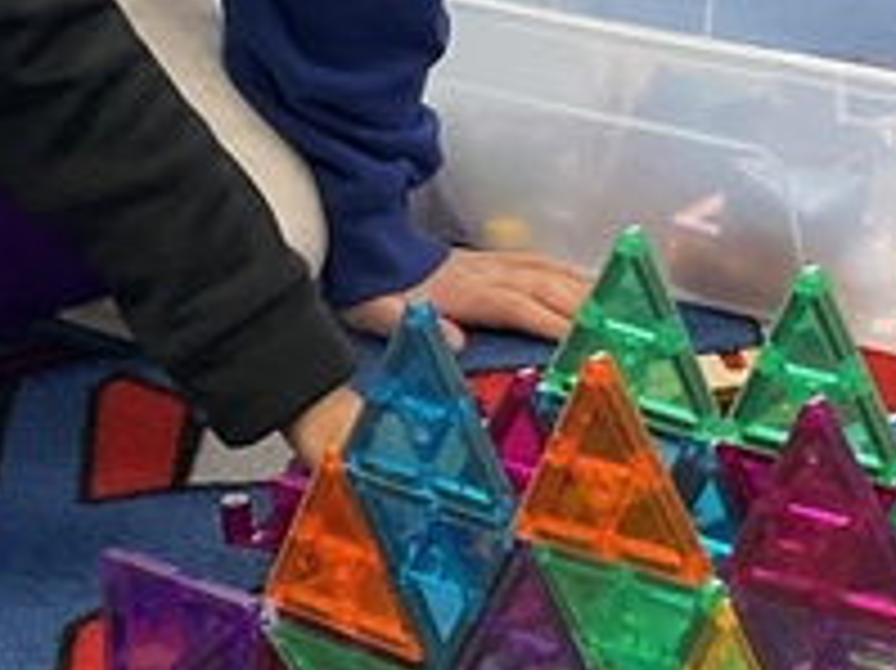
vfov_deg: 9.9
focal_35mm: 149
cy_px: 31
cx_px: 891
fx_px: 3854
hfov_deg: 13.1
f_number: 1.8
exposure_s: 1/60
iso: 125
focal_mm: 3
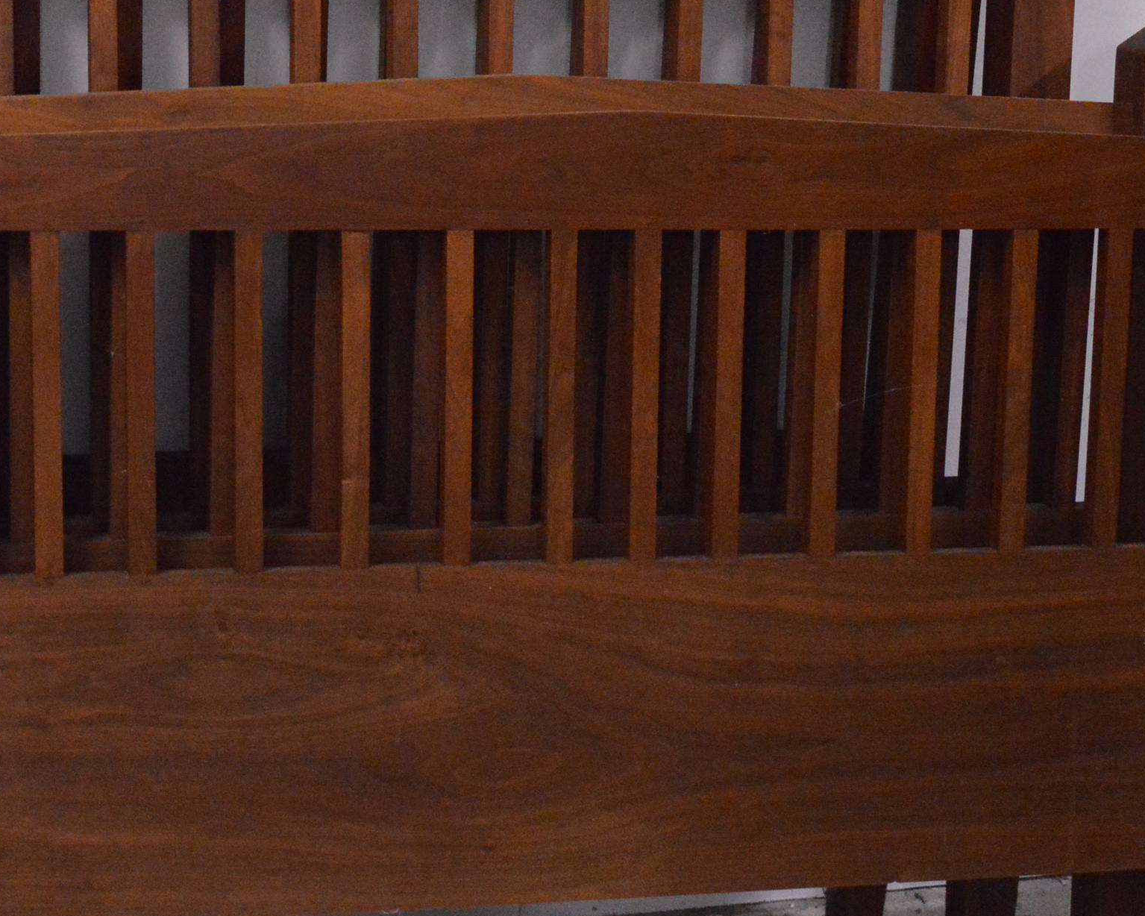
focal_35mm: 80
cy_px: 456
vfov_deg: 19.2
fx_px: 2708
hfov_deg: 23.8
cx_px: 468
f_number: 5.6
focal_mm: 29
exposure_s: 1/80
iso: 6400
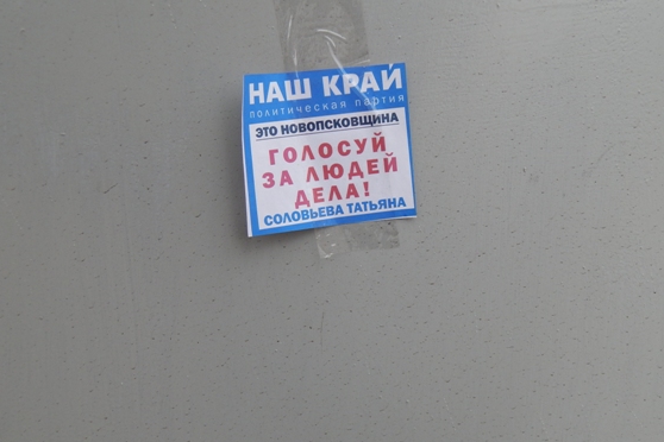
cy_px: 209
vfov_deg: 35.9
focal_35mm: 37
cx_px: 340
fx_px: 682
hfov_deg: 51.9
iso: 125
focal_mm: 5.6
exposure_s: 1/30
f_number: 3.2
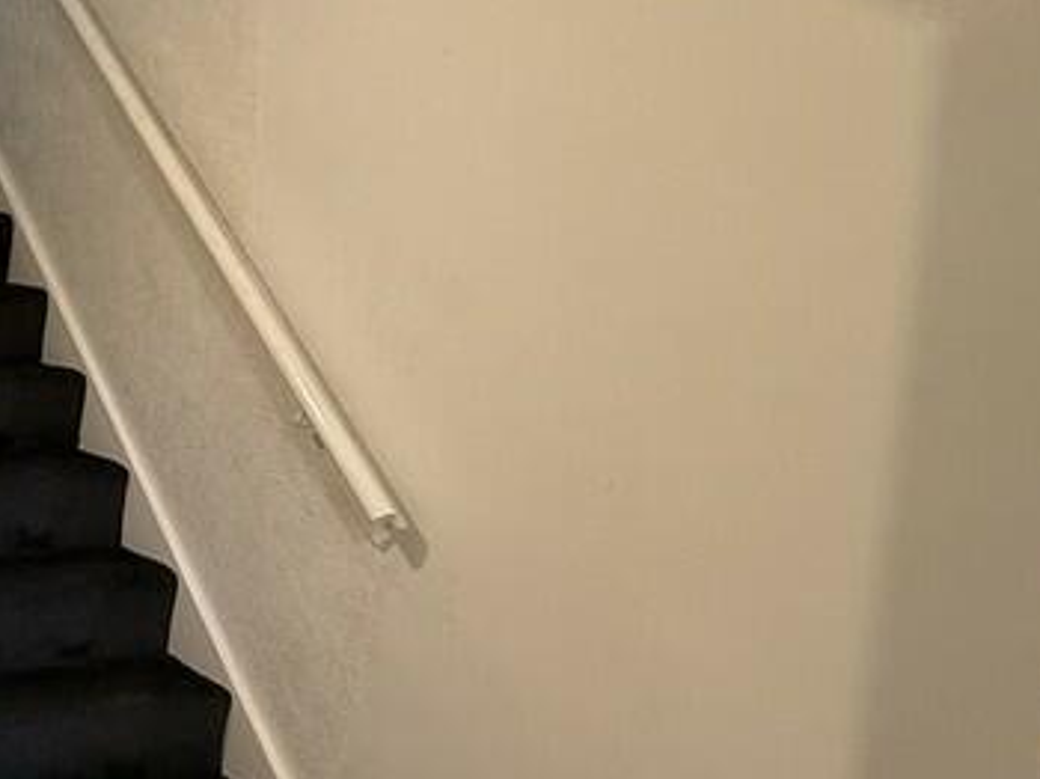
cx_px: -294
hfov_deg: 33.9
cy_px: 354
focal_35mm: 41
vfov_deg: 35.1
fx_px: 1231
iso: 400
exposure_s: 1/78
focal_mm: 2.22
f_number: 2.2
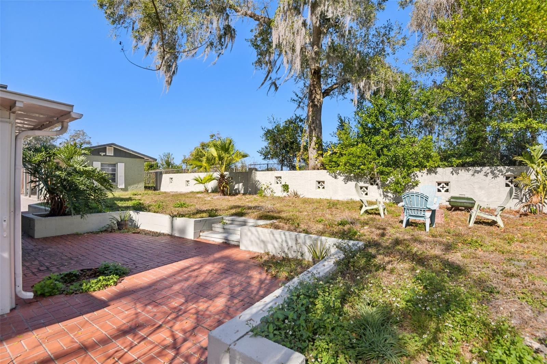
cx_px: 274
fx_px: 243
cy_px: 182
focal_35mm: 16
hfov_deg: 96.7
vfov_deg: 73.7
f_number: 8
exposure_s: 1/1250
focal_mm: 16
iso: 400
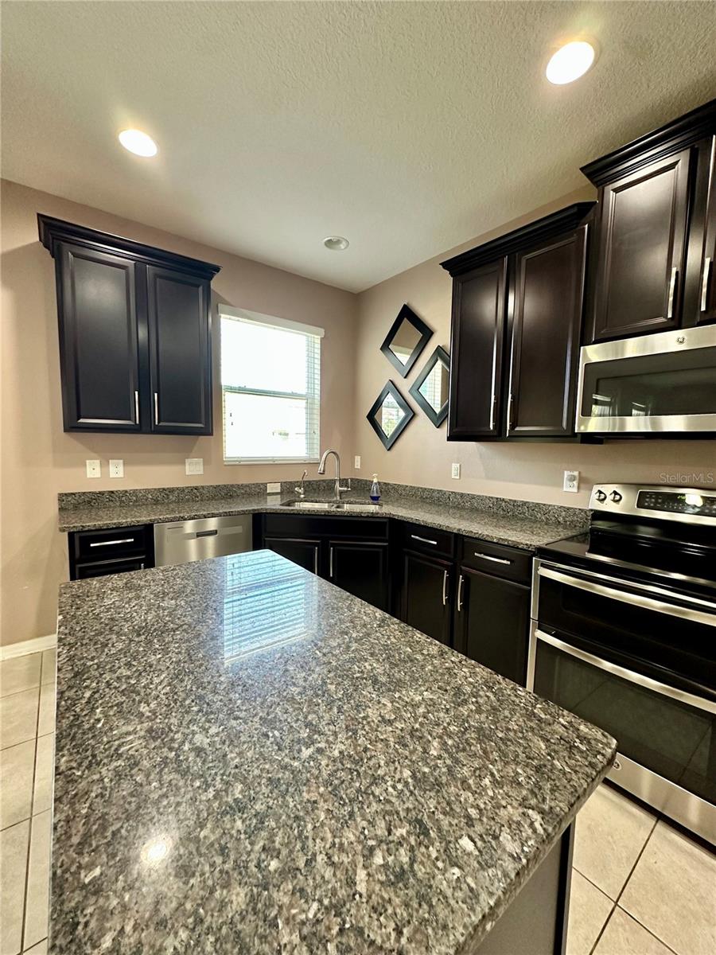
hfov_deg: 85.7
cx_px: 358
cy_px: 478
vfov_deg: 102.1
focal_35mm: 14
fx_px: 386
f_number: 2.2
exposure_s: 1/60
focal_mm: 2.22
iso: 320
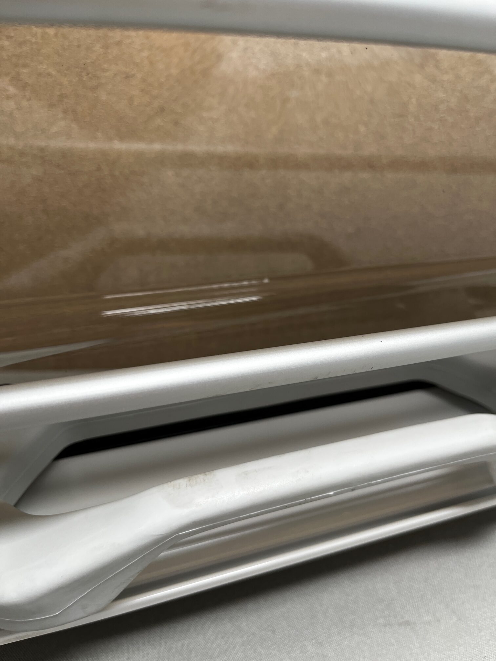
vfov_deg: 67.3
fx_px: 497
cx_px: 248
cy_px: 330
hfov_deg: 53.1
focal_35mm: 26
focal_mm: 5.1
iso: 64
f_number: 1.6
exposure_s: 1/100
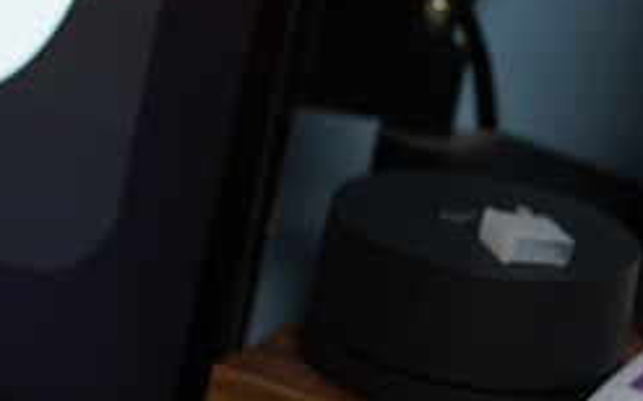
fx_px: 4623
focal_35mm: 264
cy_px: 329
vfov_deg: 5.0
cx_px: -924
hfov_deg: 7.4
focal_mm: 50
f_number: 3.5
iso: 800
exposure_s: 1/80
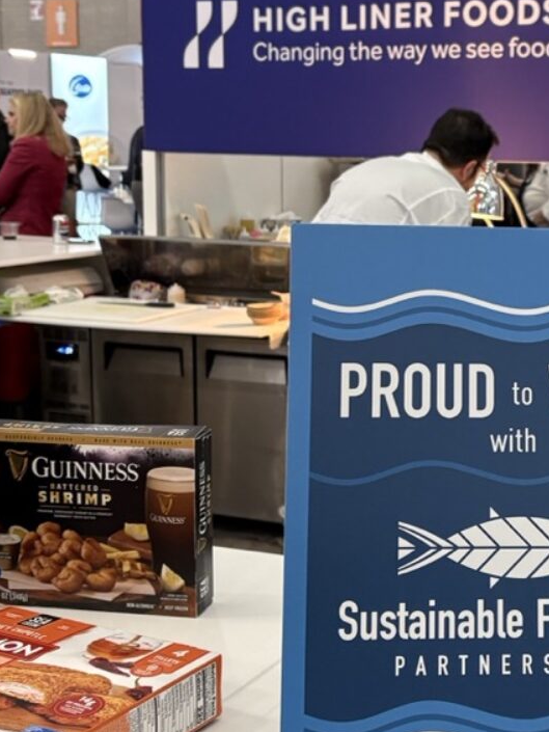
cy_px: 288
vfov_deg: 32.6
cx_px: 454
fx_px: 1247
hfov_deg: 24.4
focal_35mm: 59
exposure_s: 1/60
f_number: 1.6
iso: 160
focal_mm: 5.96
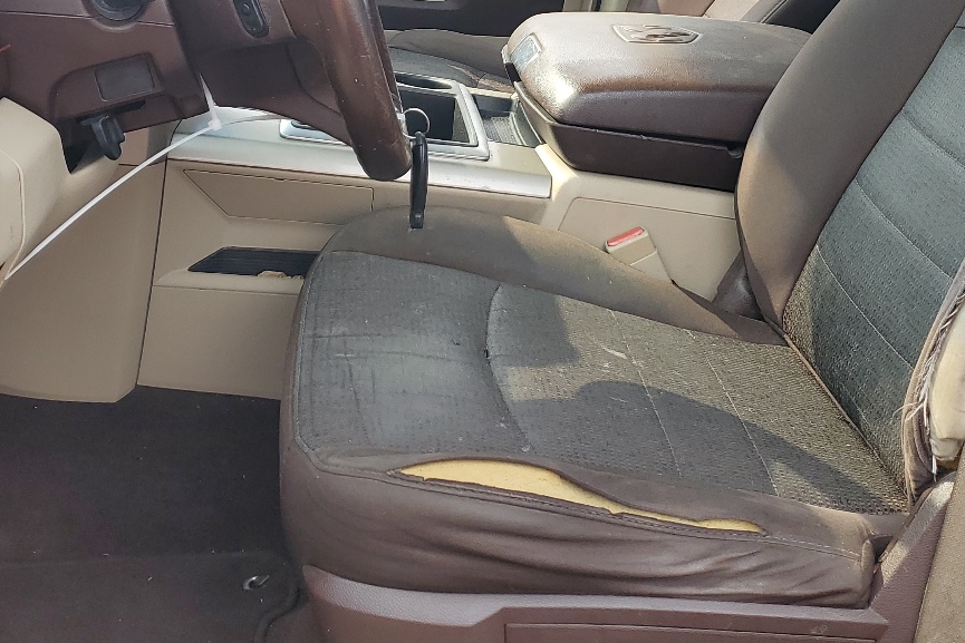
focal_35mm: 50
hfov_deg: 39.6
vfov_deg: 26.3
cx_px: 496
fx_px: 1340
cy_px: 96
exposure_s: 1/588
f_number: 1.5
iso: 50
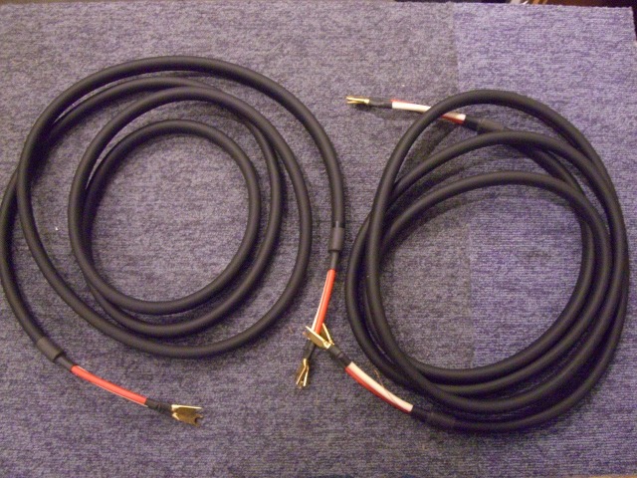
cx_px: 318
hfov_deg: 49.0
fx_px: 699
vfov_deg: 37.7
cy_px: 239
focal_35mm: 38
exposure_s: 1/40
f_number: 2.8
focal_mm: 7.9
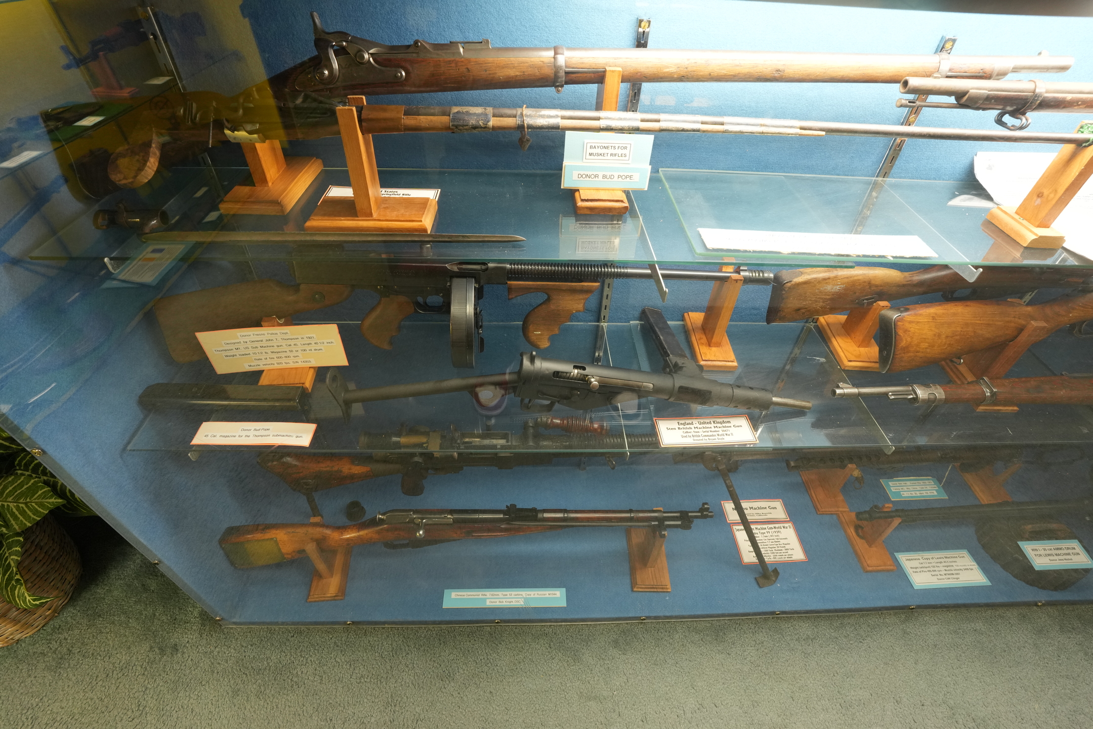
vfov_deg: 73.7
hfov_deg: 96.7
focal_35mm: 16
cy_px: 364
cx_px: 546
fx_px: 486
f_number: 9
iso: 1250
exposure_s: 1/30
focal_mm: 16
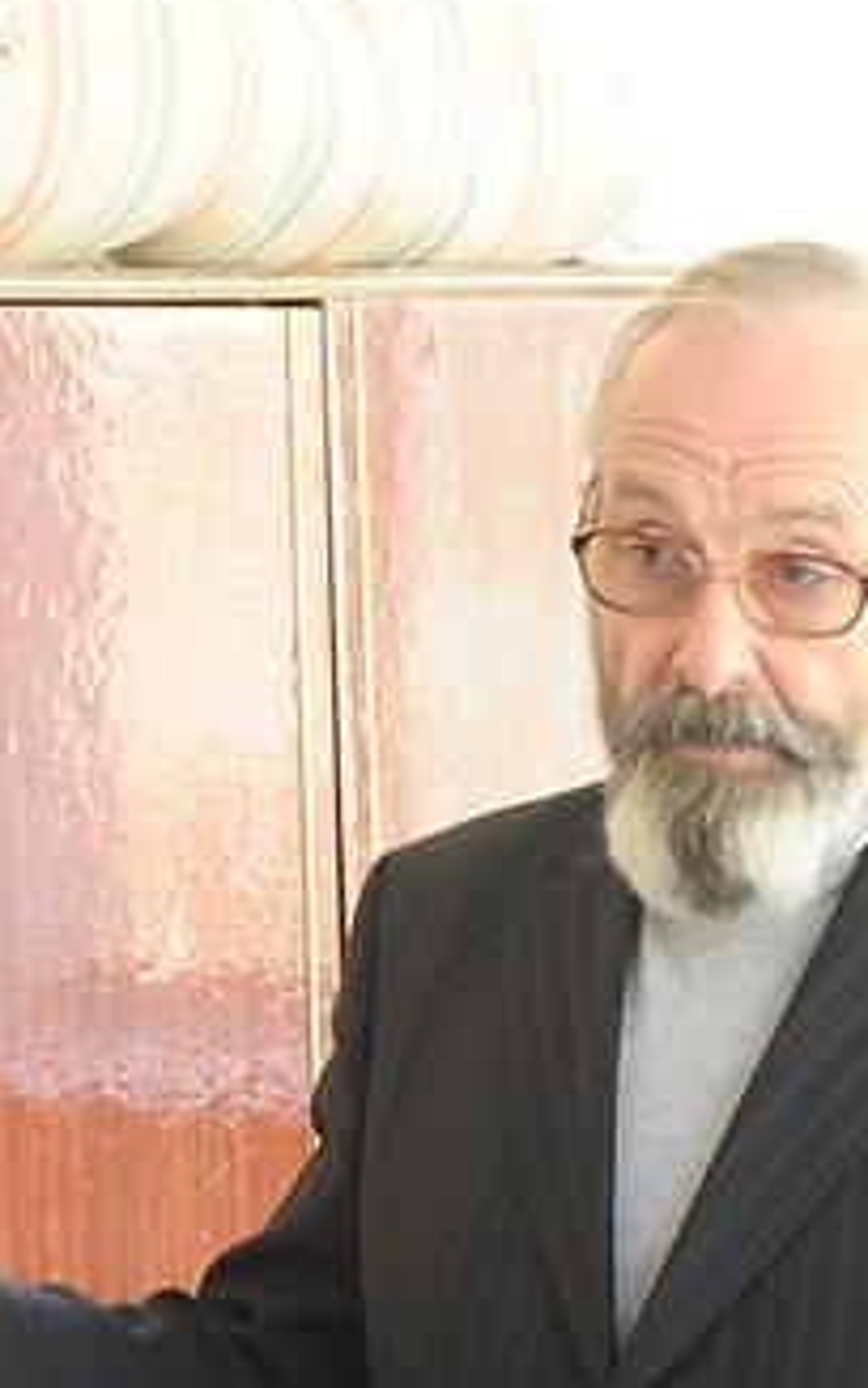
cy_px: 1503
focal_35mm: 252
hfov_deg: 5.2
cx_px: 804
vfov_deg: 8.3
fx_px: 9530
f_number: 8
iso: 500
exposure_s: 1/8
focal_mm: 70
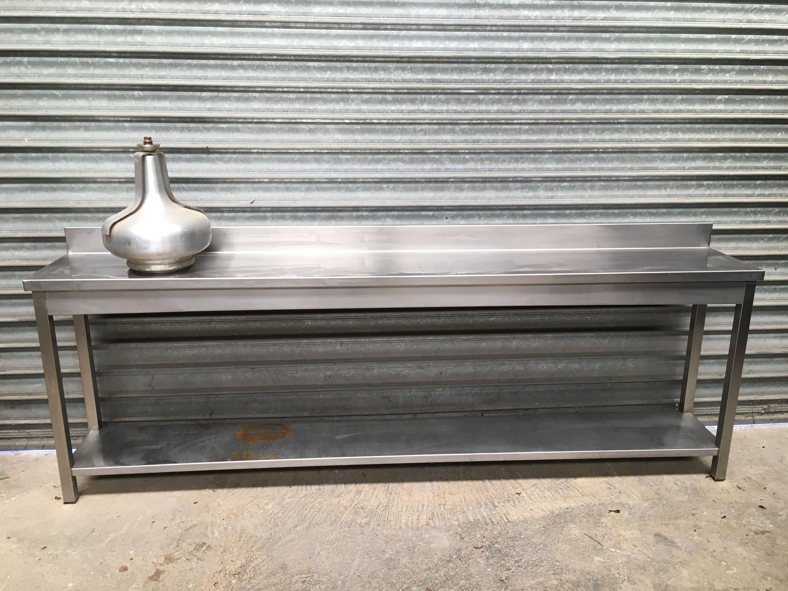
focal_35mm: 29
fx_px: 660
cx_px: 394
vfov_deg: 48.2
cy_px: 296
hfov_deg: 61.7
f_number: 2.2
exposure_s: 1/33
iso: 32
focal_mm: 4.15
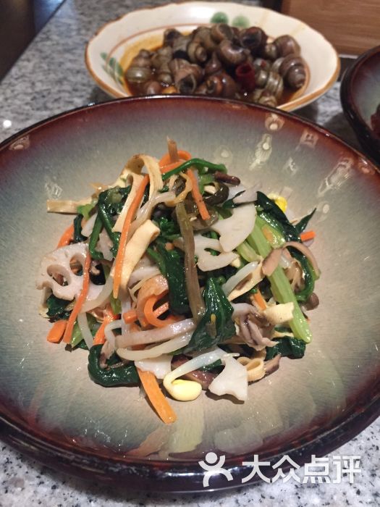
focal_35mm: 29
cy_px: 254
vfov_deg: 61.7
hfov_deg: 48.2
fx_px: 424
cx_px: 190
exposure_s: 1/17
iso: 320
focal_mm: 4.15
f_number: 2.2
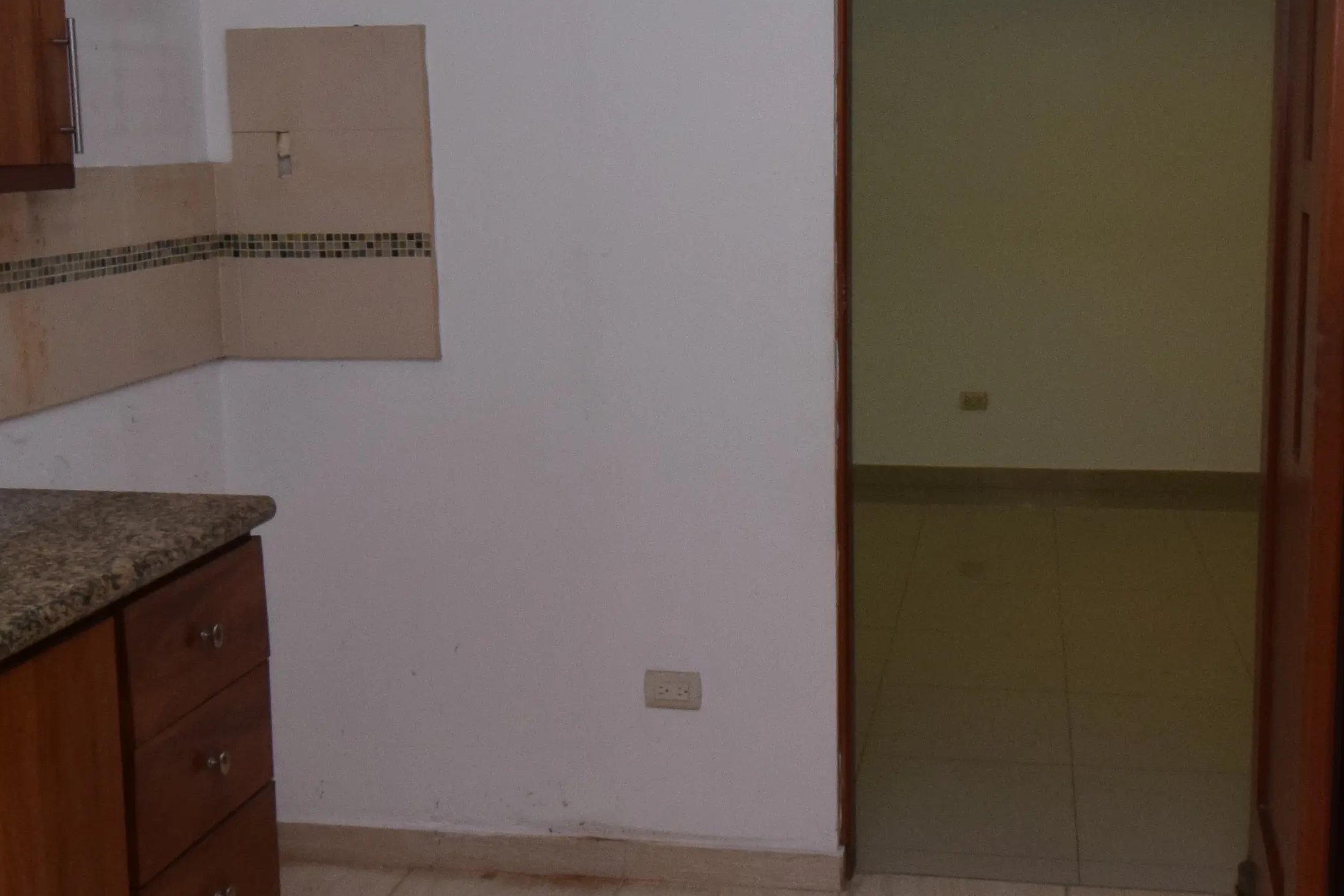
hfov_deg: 47.2
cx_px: 794
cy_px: 376
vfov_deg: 32.6
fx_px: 1530
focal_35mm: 41
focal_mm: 10
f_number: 14
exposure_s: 1/100
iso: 800
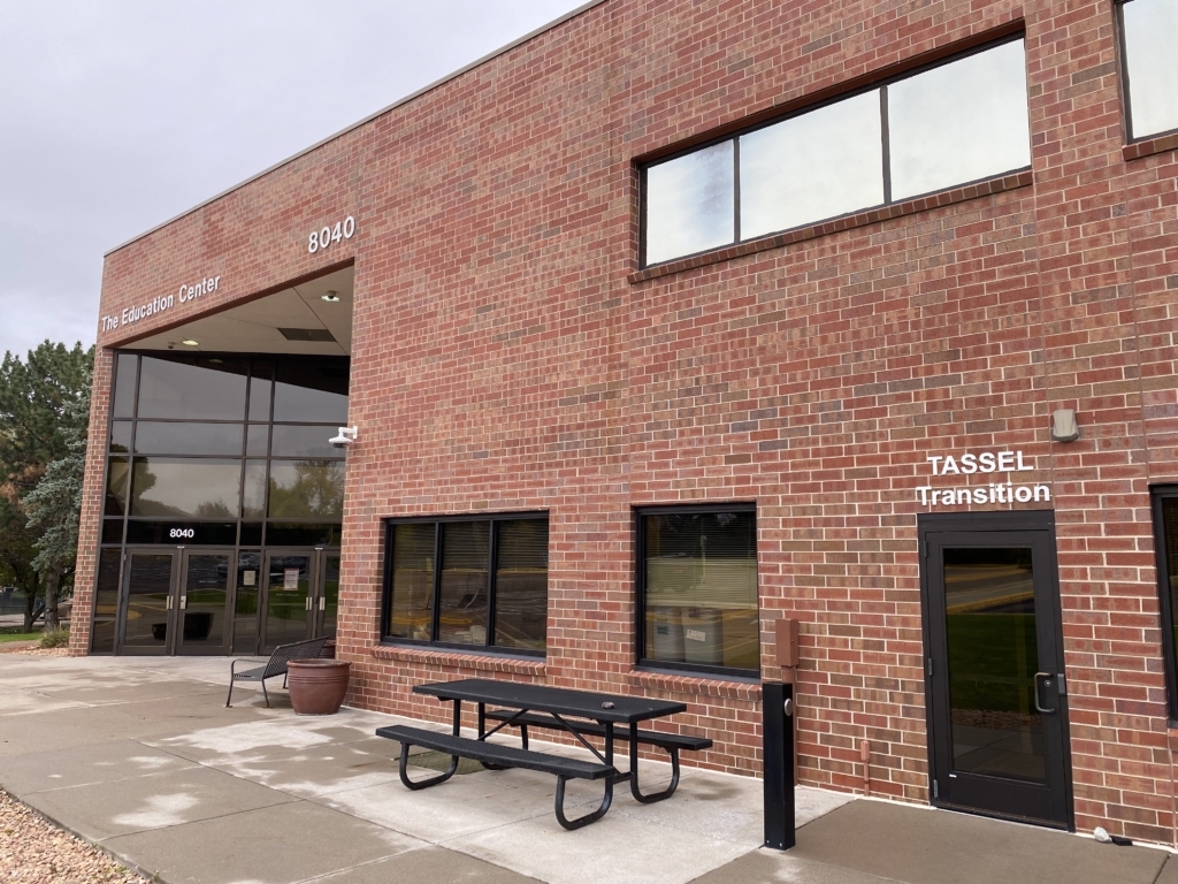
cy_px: 442
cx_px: 589
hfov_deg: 67.3
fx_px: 885
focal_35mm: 26
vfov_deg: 53.1
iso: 32
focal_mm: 4.25
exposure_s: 1/338
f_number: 1.8
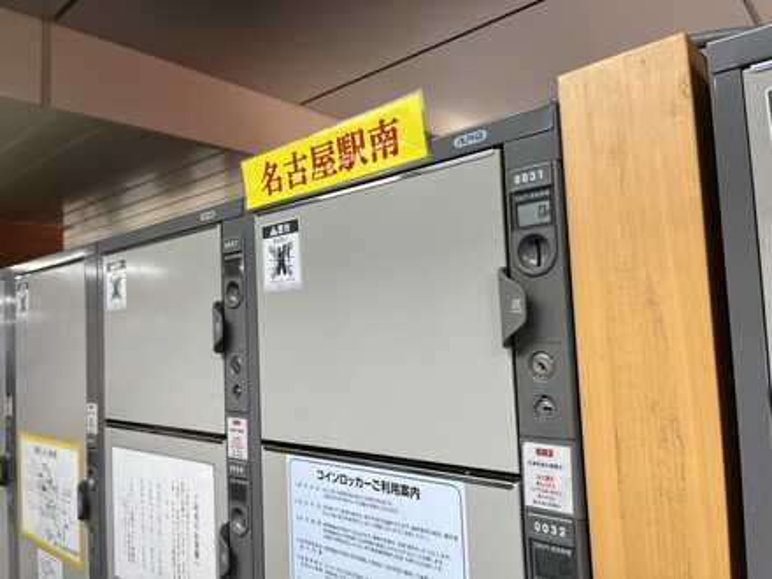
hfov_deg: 67.3
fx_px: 580
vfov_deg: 53.1
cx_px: 386
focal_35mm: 26
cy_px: 290
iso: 80
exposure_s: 1/60
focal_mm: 5.1
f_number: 1.6
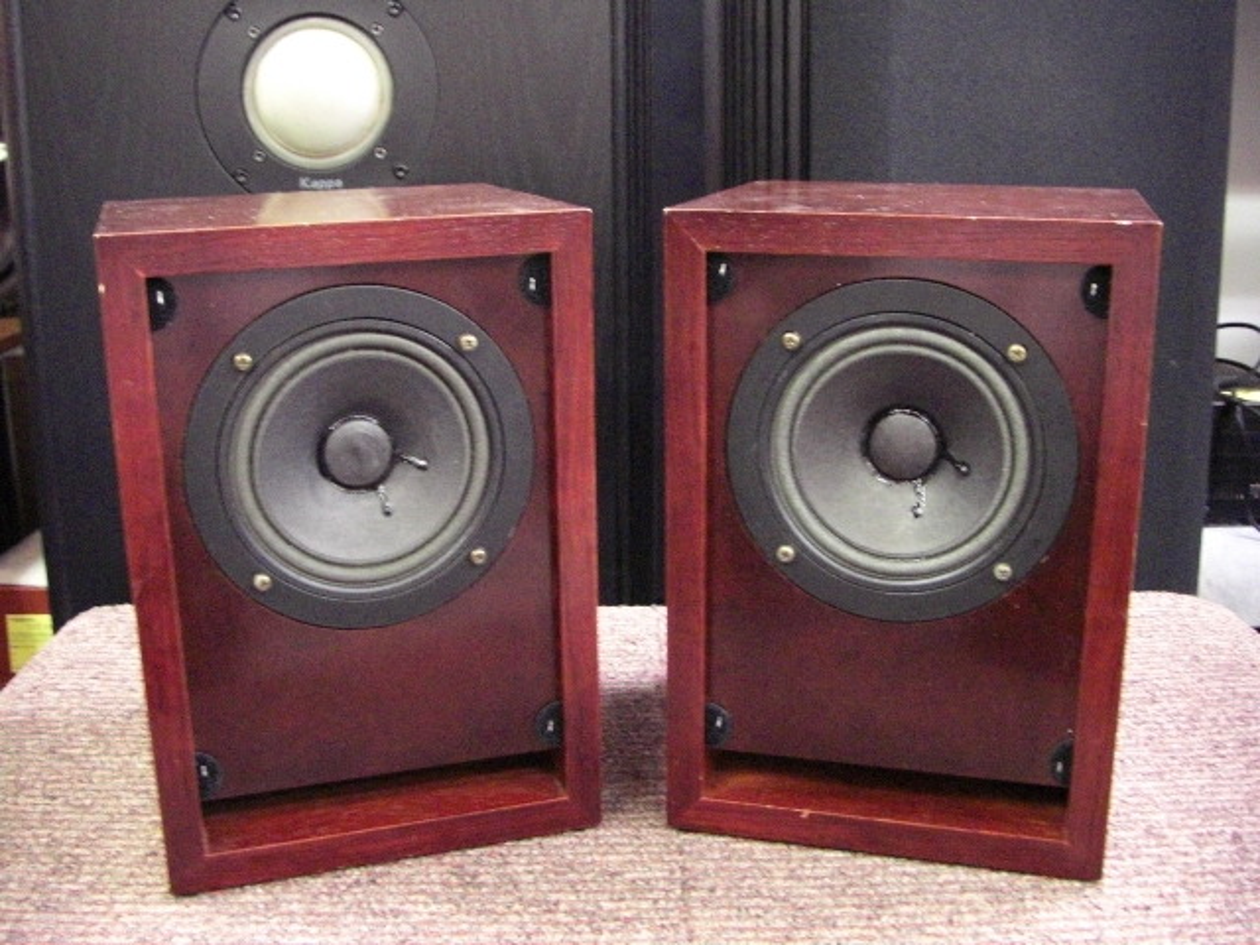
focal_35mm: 38
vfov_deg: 37.7
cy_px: 472
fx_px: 1383
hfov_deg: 49.0
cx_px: 630
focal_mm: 6.3
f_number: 3.4
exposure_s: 1/13
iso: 800
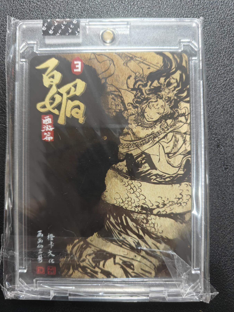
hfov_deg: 56.8
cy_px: 156
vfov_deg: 71.6
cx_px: 117
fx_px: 216
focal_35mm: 24
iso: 160
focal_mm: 5.59
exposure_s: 1/41
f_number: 1.8
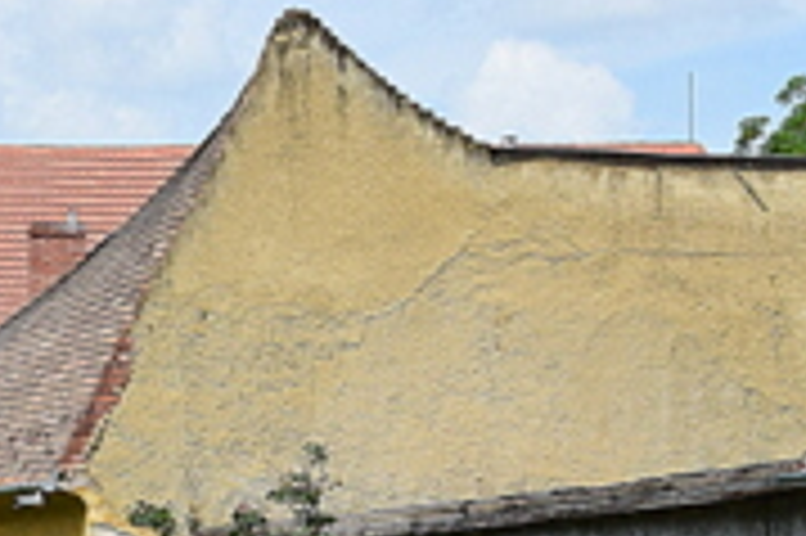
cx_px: -212
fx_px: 4496
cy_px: 1095
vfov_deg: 6.6
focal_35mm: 201
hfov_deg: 10.1
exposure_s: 1/500
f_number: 11
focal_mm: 30
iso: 400
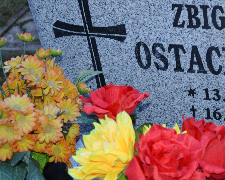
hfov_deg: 20.9
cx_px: 189
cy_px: 65
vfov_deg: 17.0
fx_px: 599
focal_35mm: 90
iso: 900
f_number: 4.2
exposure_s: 1/60
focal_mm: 34
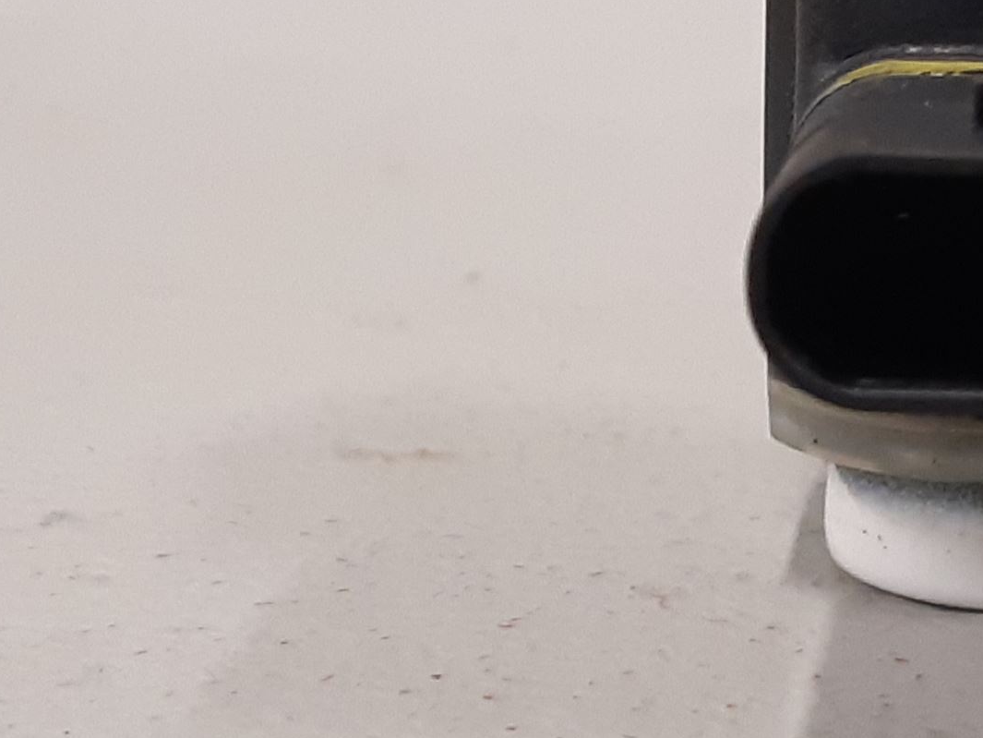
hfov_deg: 36.1
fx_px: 1420
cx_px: 861
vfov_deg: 29.1
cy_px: 334
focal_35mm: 50
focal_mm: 3.93
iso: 200
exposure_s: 1/50
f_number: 1.7
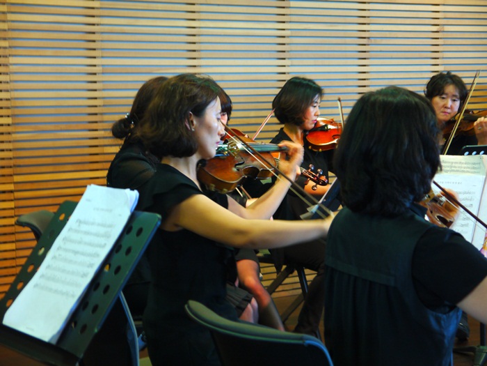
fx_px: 1182
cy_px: 183
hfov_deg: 23.3
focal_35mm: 84
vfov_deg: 17.6
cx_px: 244
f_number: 5.6
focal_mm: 42
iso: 400
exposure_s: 1/6
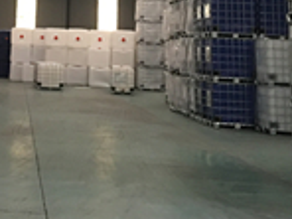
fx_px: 827
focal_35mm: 98
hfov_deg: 19.6
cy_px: -110
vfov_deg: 14.1
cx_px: 24
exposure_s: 1/10
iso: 100
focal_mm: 4.15
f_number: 2.2
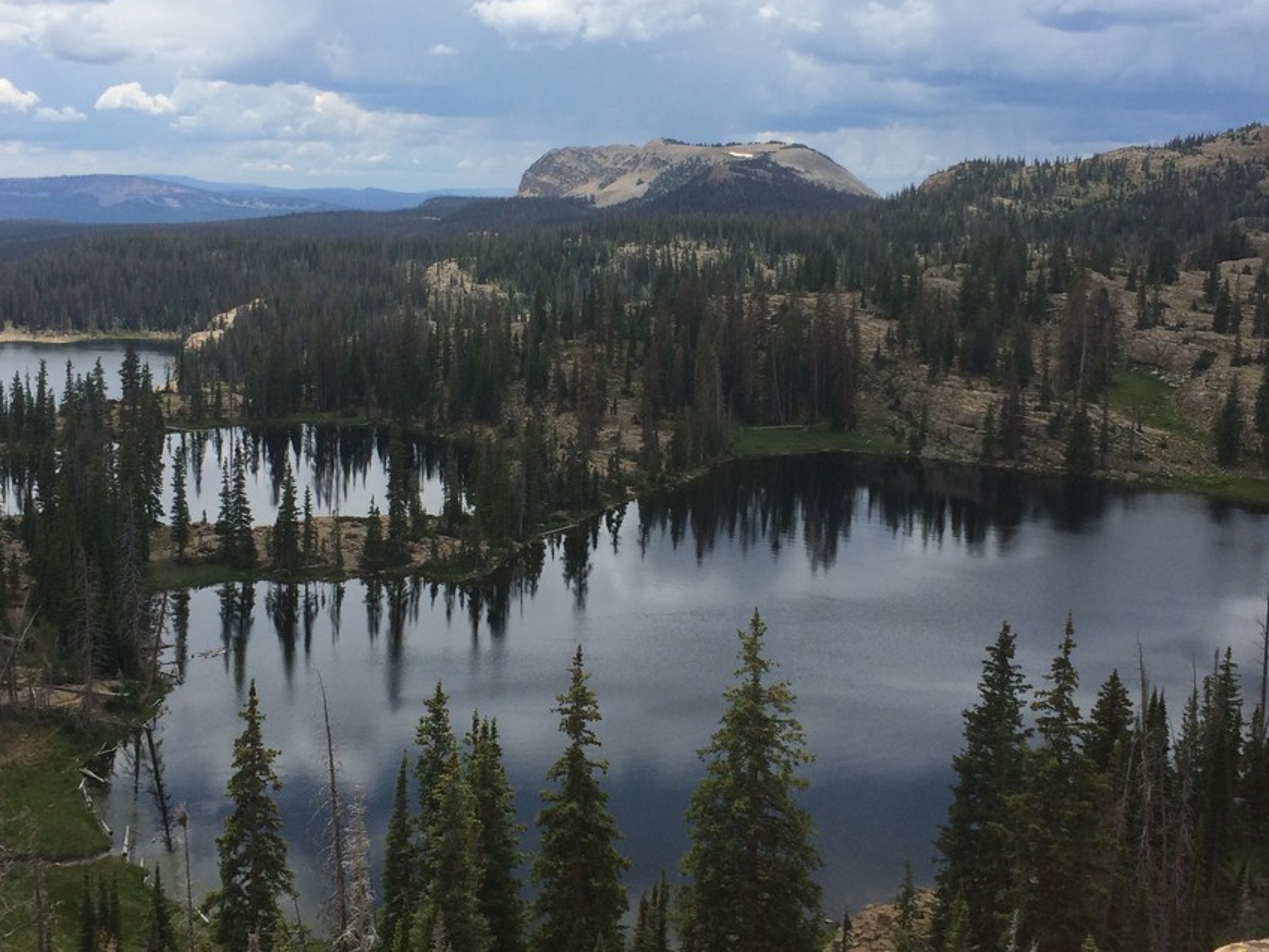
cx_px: 624
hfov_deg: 40.4
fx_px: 1723
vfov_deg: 30.8
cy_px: 418
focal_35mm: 47
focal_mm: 4.12
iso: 40
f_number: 2.2
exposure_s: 1/2933
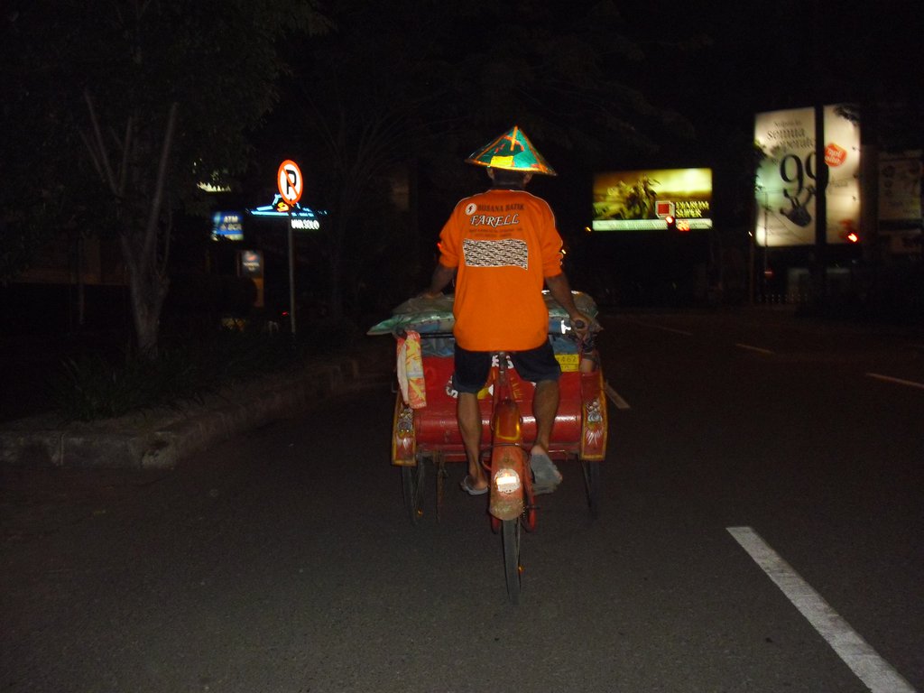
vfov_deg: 37.7
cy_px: 346
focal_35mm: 38
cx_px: 462
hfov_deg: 49.0
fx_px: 1014
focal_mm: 6.2
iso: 400
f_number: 2.8
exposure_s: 1/60
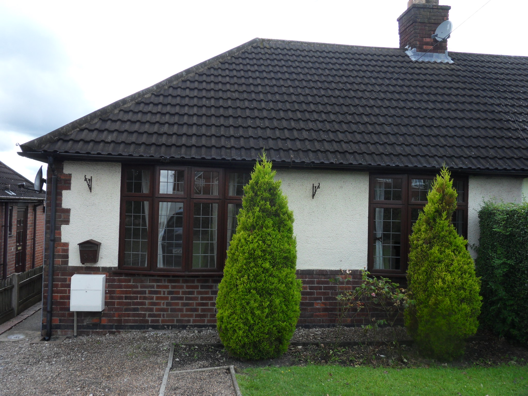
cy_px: 198
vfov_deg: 44.2
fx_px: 488
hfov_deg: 56.8
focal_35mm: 32
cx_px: 264
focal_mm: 5.6
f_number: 3.7
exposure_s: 1/350
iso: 80
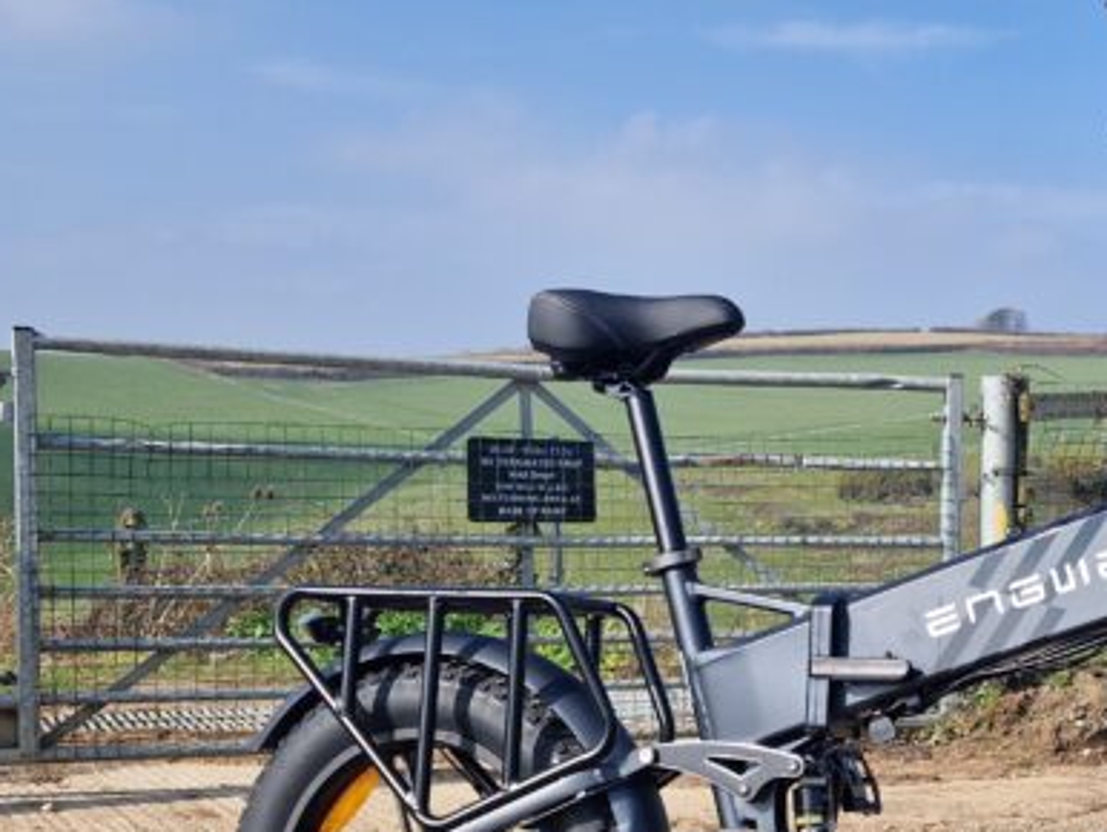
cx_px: 837
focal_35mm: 61
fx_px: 1952
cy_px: 683
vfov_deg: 23.6
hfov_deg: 31.1
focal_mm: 5.4
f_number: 1.8
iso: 50
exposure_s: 1/1584
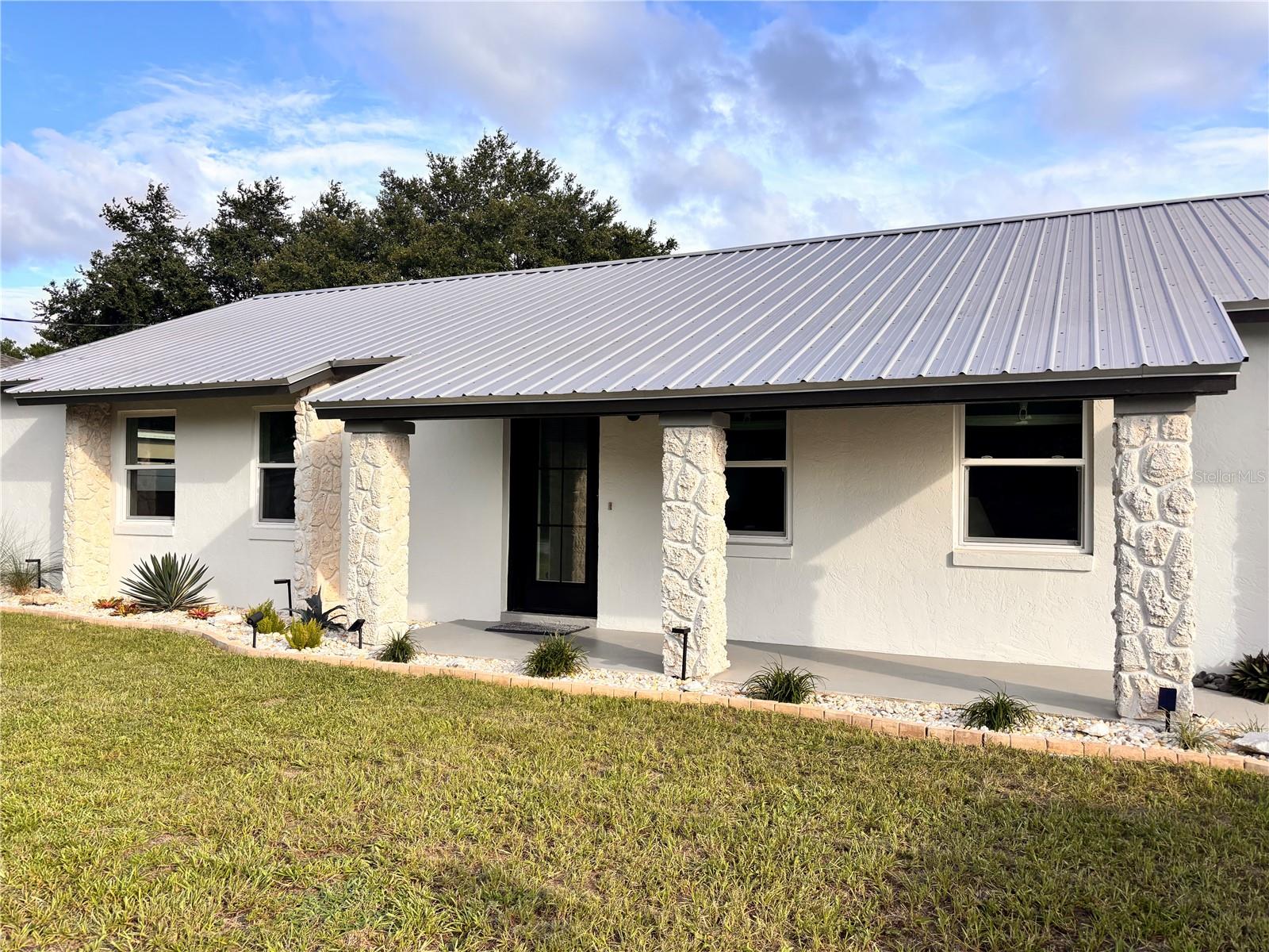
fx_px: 953
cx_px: 634
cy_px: 476
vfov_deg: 53.1
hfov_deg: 67.3
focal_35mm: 26
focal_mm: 5.96
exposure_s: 1/1984
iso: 50
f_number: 1.6
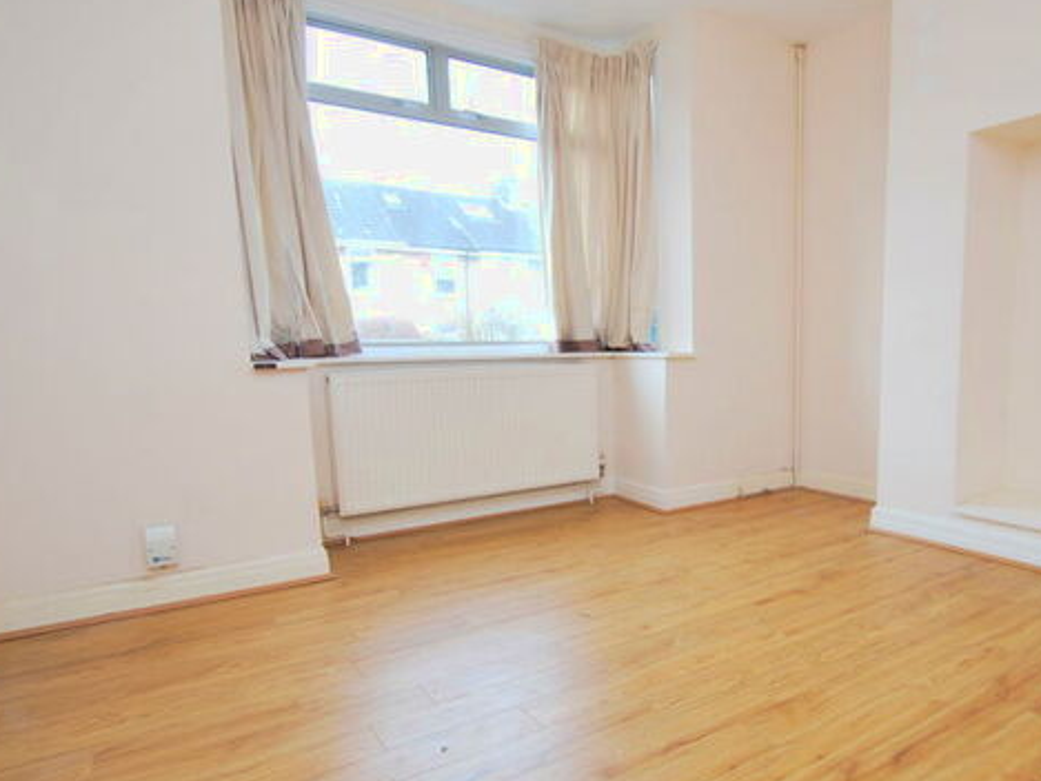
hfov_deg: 71.2
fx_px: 713
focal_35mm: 24
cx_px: 639
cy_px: 419
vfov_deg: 57.3
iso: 200
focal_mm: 11
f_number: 4
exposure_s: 1/60
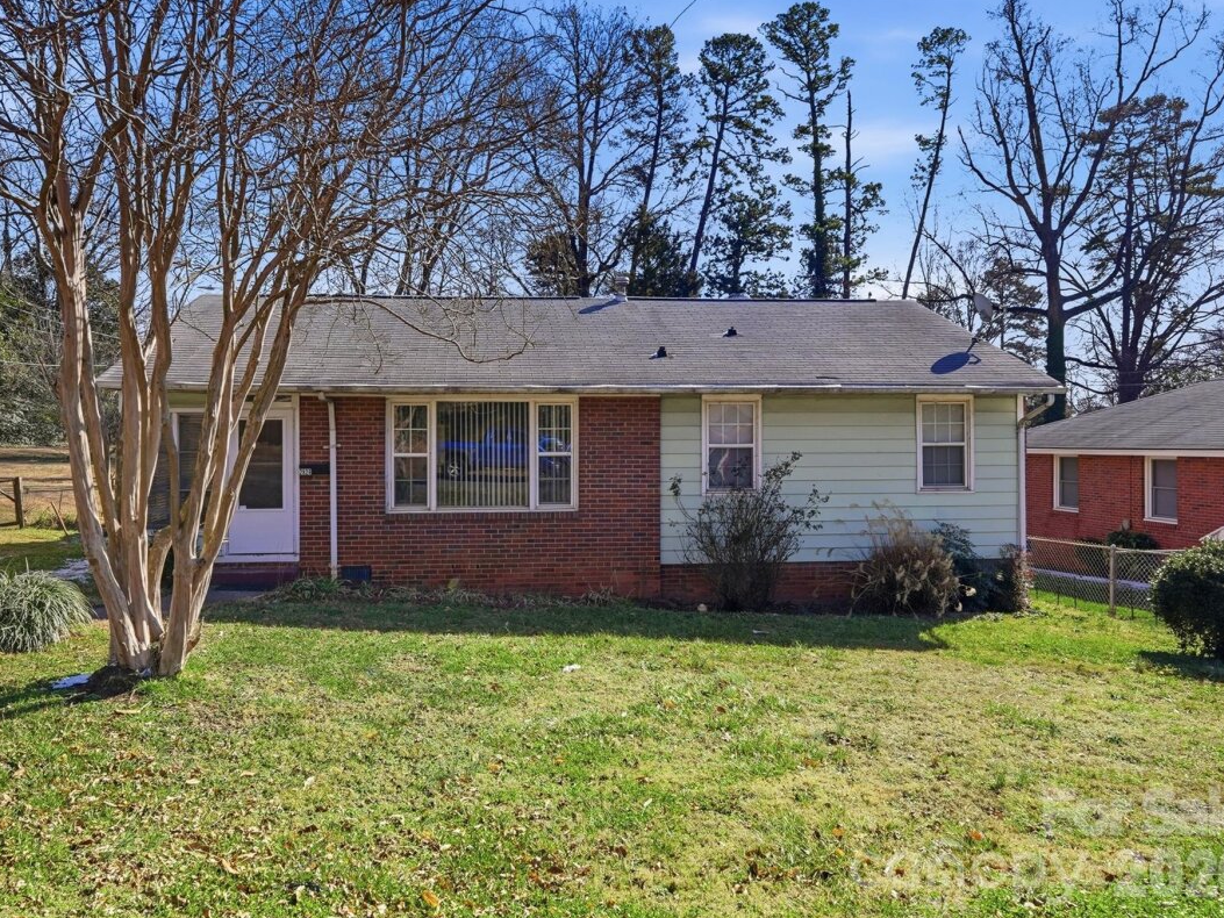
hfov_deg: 73.8
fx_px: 813
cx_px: 563
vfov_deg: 58.9
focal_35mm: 23
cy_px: 457
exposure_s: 1/1250
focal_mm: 14
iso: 400
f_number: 11
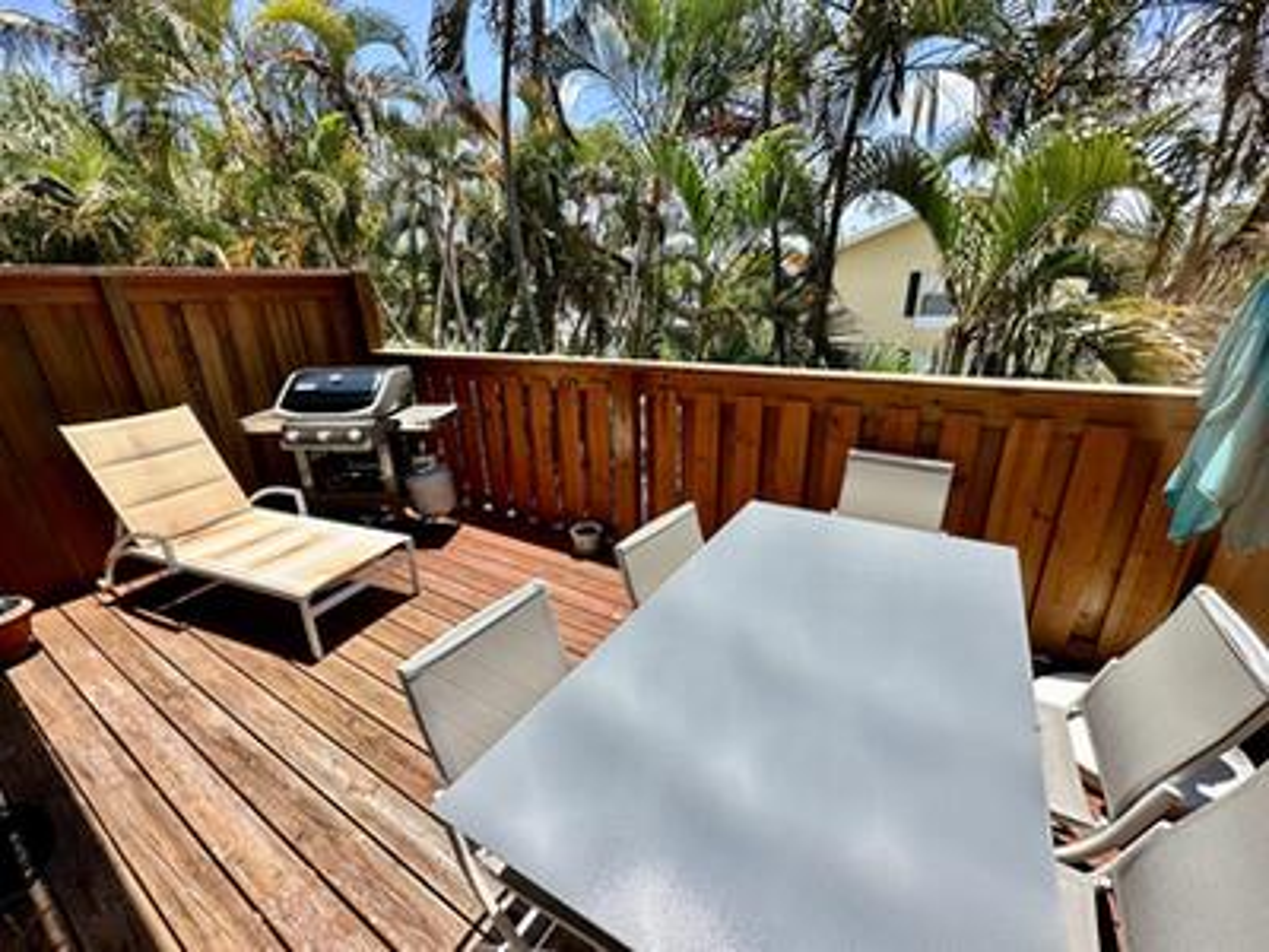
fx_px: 513
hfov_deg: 102.1
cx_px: 634
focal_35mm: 14
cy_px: 476
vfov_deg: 85.7
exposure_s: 1/1453
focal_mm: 2.22
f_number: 2.2
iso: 50
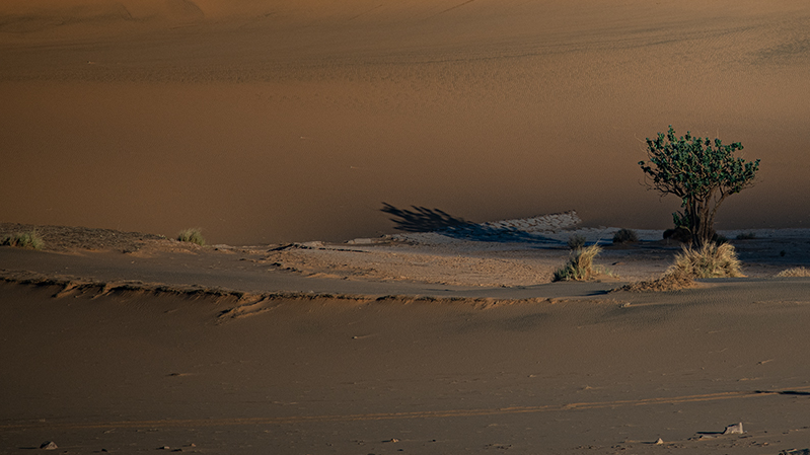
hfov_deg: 3.7
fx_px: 12669
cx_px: 721
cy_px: 55
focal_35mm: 590
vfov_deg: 2.1
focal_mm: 300
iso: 180
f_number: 5.6
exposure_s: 1/320
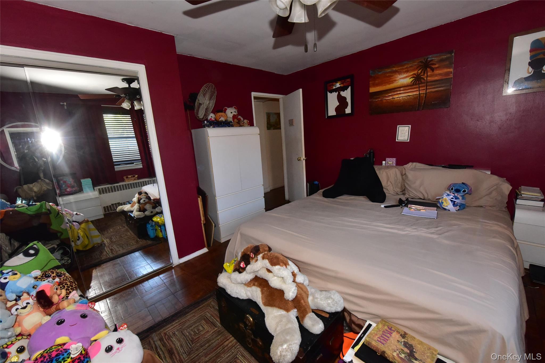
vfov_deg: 81.2
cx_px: 272
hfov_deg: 104.3
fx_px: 212
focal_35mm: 14
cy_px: 182
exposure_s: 1/60
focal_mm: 14
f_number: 10
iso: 3200
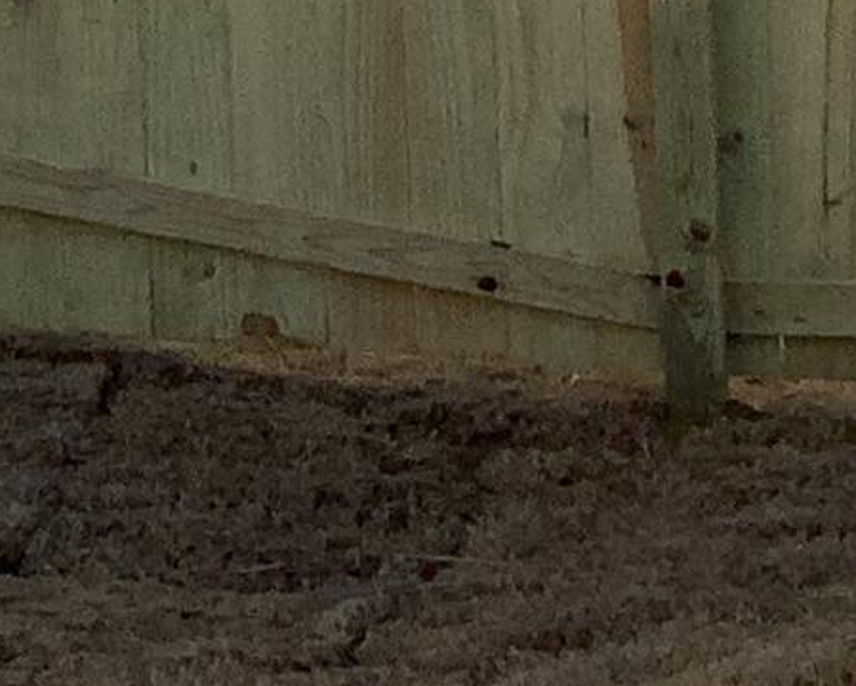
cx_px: -934
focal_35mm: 202
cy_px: -684
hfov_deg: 8.9
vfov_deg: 7.4
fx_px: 5122
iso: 25
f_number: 2.4
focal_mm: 3.3
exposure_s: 1/1597
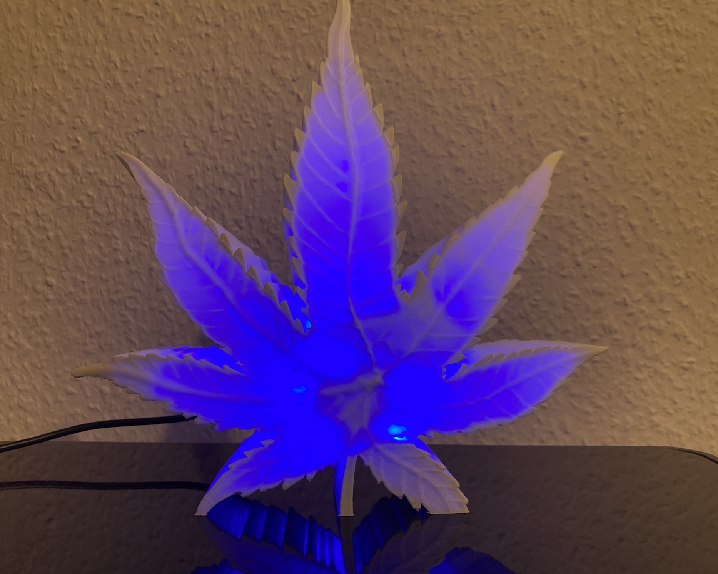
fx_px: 638
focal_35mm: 30
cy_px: 286
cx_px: 335
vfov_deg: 48.5
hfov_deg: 58.7
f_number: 1.8
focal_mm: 3.99
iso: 125
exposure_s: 1/59
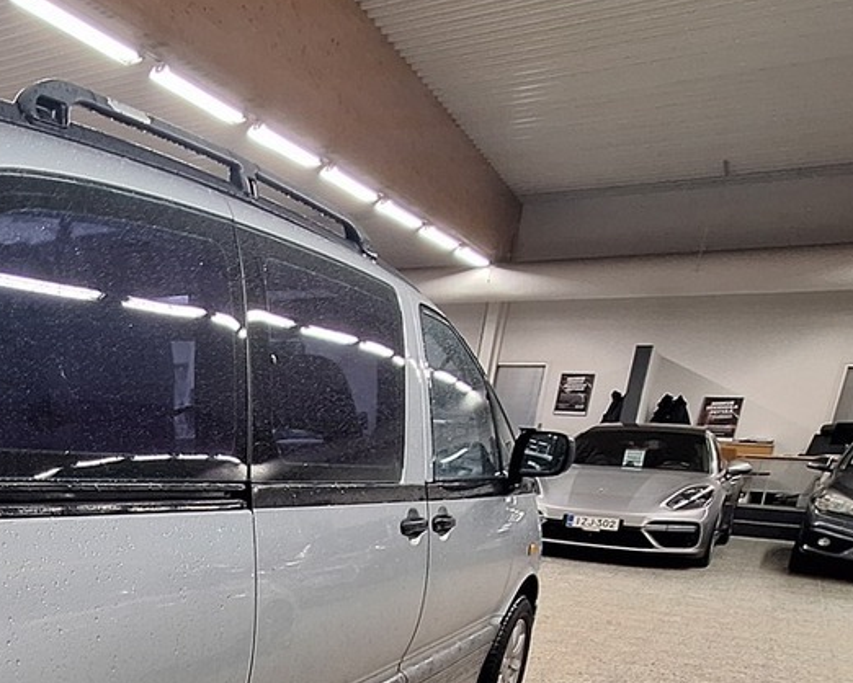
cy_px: 650
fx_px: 884
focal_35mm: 35
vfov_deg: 38.5
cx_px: 2
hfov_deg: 44.0
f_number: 2.2
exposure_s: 1/50
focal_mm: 1.74
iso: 125
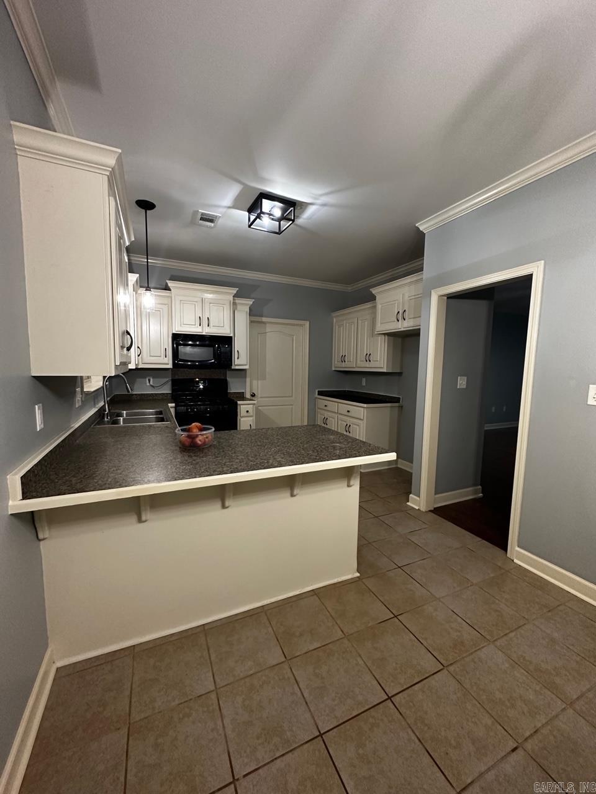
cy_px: 397
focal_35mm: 14
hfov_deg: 85.7
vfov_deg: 102.1
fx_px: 321
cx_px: 298
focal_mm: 2.22
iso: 320
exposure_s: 1/60
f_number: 2.2
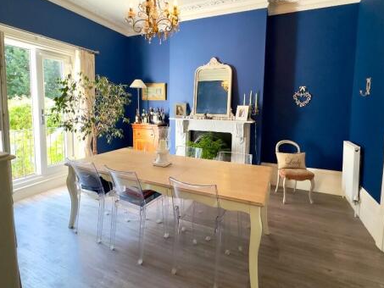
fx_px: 200
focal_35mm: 18
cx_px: 200
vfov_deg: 71.2
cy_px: 122
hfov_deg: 87.7
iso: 250
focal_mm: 2.22
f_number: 2.2
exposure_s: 1/100
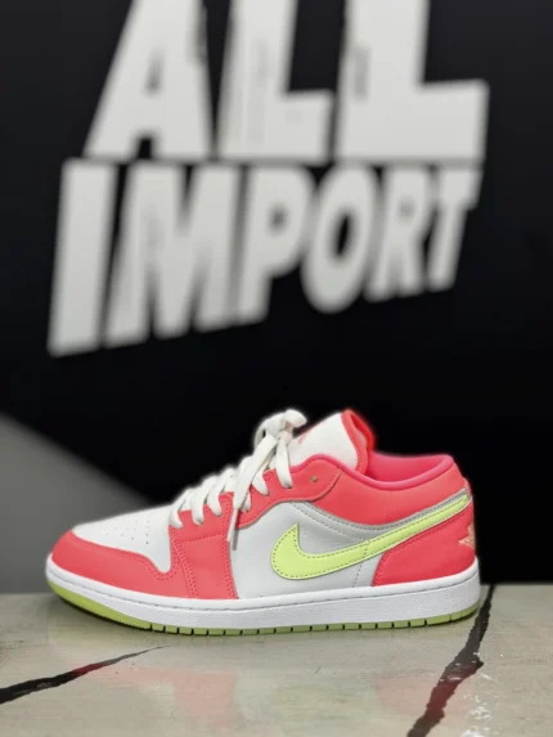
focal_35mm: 48
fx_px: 1022
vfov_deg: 39.6
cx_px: 276
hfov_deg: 30.3
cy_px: 368
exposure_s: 1/60
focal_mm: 6.76
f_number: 1.78
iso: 200
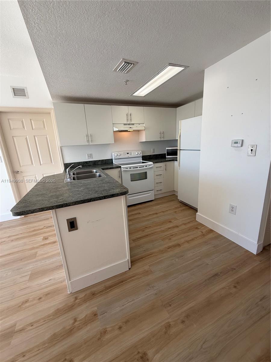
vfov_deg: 102.1
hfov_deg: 85.7
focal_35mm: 14
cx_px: 136
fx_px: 146
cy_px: 181
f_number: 2.2
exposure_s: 1/99
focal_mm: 2.22
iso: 64
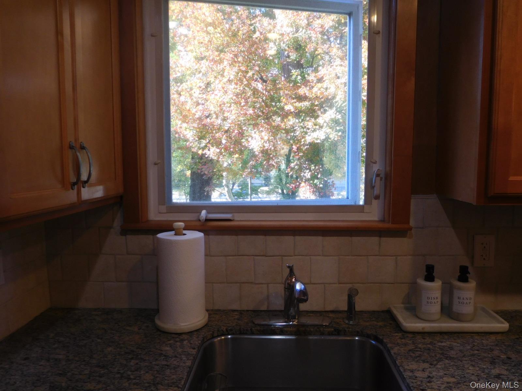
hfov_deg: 69.4
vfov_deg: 54.9
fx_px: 377
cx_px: 261
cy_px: 196
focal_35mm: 25
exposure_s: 1/50
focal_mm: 4.5
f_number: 3.4
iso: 125
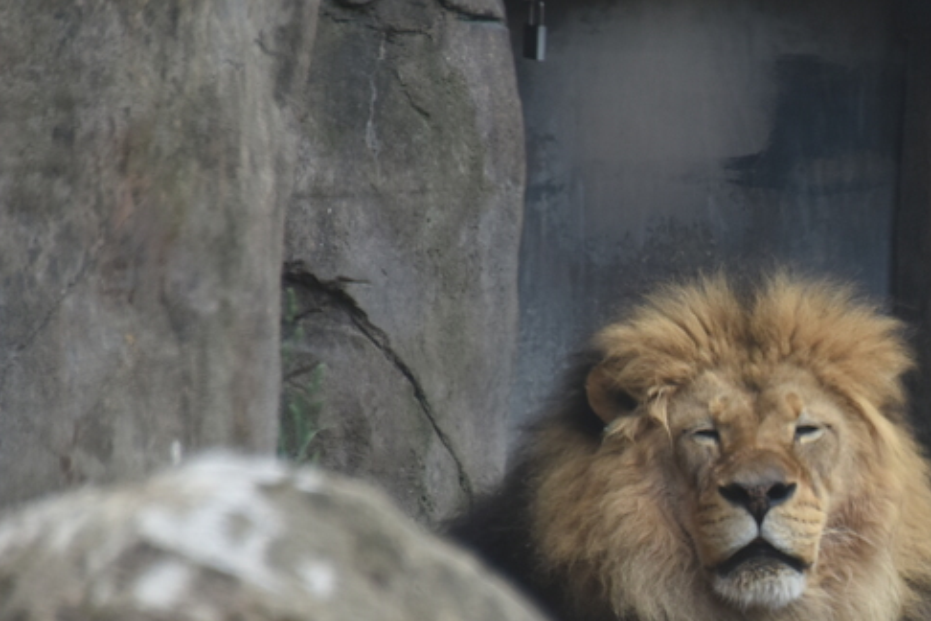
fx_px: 20429
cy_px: 464
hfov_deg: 2.6
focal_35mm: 790
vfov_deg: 1.7
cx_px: 967
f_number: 5.6
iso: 640
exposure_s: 1/640
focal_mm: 300
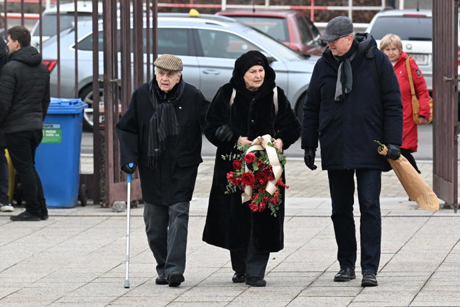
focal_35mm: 300
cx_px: 230
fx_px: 3833
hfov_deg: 6.9
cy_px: 154
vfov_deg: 4.6
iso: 1000
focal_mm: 200
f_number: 5.6
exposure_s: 1/500
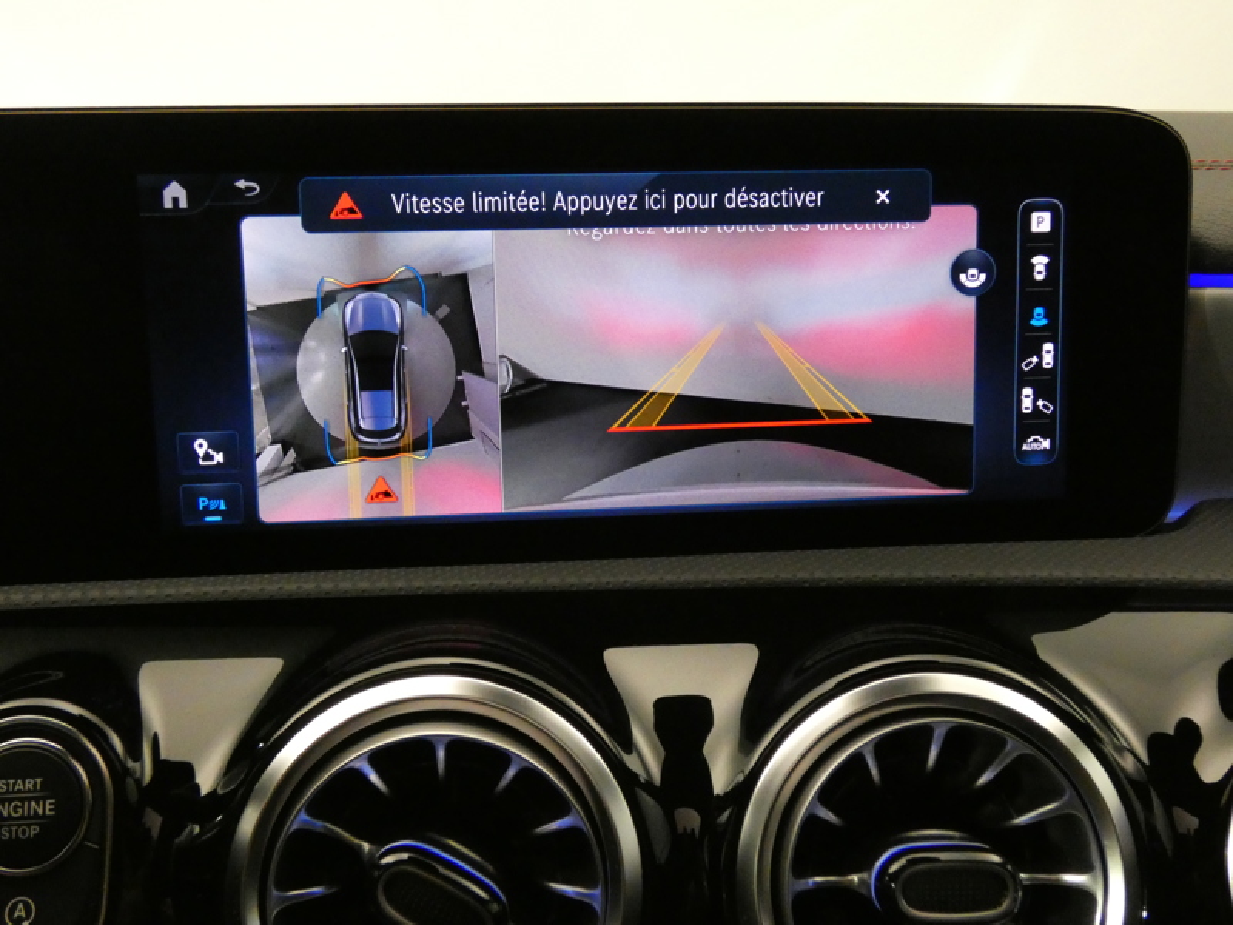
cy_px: 462
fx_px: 1282
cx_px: 616
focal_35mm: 36
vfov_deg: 39.7
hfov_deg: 51.4
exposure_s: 1/40
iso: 1600
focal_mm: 6.5
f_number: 3.5
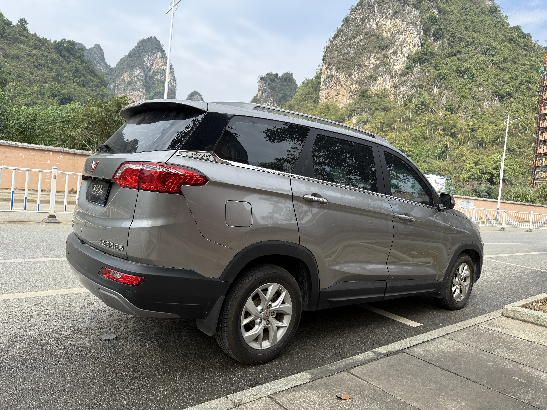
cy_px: 205
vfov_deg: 56.8
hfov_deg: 71.6
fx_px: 379
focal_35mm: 24
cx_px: 274
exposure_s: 1/1812
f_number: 1.78
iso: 80
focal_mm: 6.76
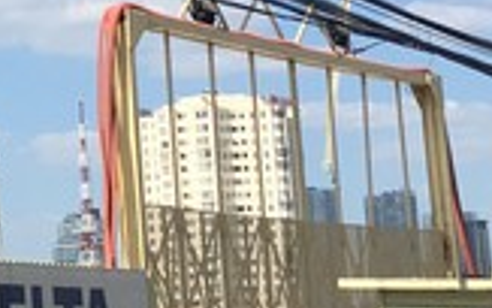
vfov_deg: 8.0
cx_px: -332
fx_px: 2173
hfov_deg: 12.1
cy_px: -50
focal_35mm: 162
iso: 25
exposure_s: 1/1972
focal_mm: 4.15
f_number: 2.2
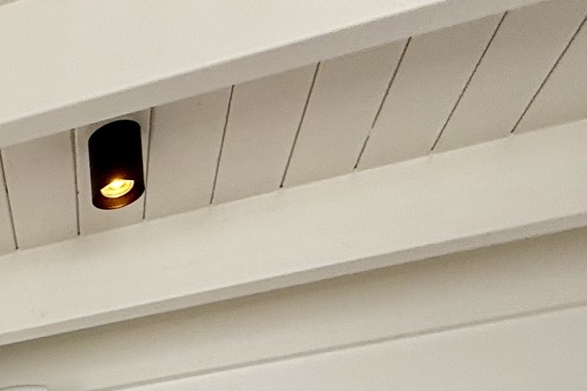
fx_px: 978
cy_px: 750
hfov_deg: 26.7
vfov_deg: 17.3
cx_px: -228
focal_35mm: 60
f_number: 2.2
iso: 64
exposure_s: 1/194
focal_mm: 2.22
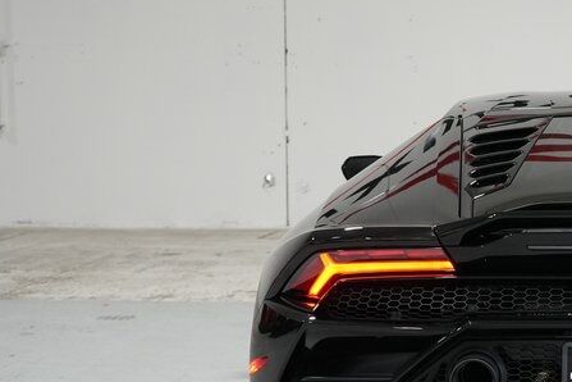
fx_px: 1493
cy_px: 204
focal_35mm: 94
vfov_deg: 14.5
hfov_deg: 20.6
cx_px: 645
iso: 2500
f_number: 4.5
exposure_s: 1/160
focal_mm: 41
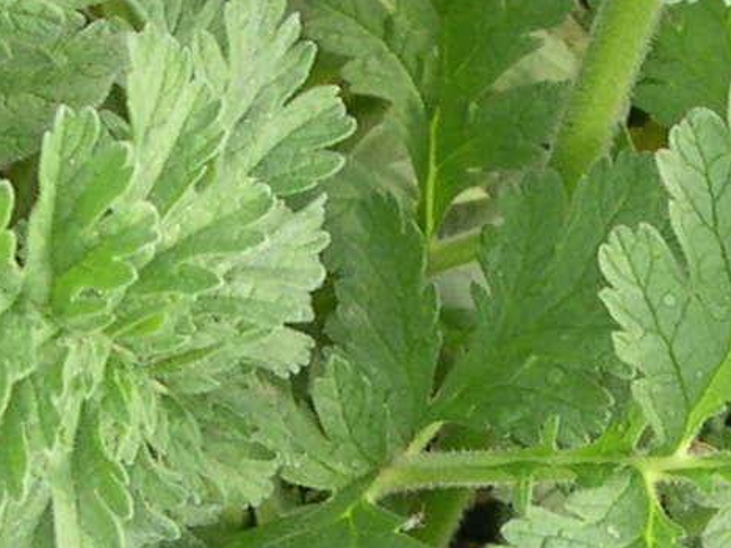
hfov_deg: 10.7
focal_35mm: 185
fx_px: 3906
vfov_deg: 8.0
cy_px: 393
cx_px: 570
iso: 100
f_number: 2.8
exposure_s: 1/147
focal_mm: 8
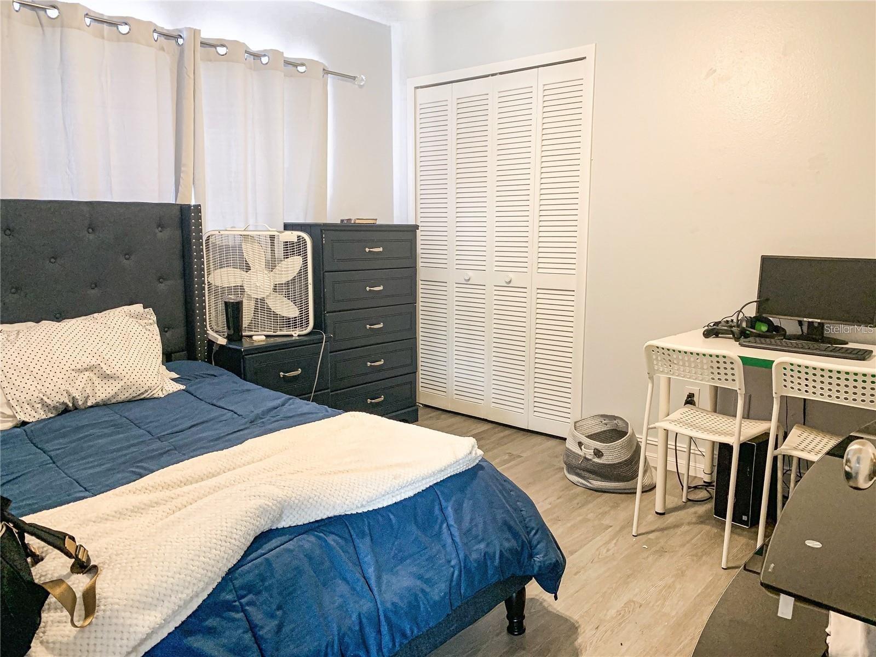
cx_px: 438
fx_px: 658
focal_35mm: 26
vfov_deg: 53.1
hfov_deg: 67.3
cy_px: 328
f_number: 1.8
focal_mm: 4.25
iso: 160
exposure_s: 1/60
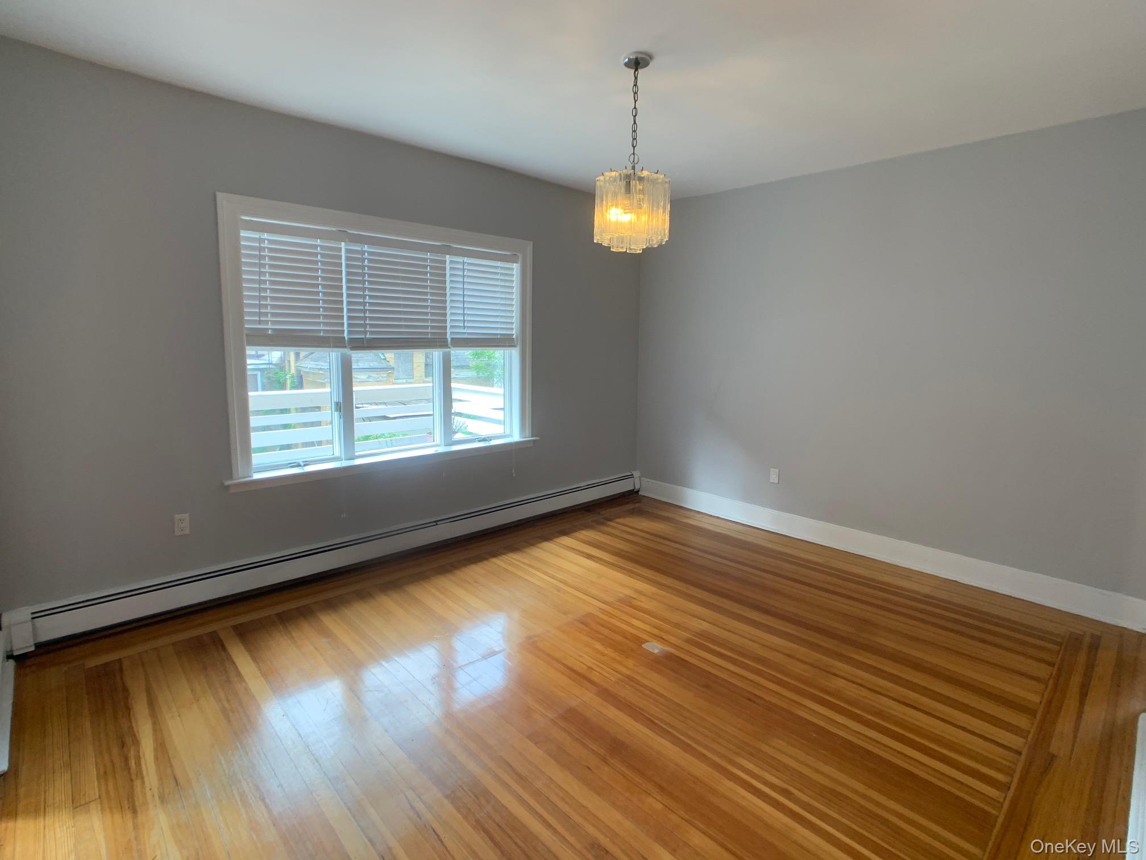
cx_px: 573
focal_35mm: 26
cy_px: 430
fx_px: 861
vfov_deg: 53.1
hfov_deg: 67.3
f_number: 1.8
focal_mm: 4.25
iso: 80
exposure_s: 1/121
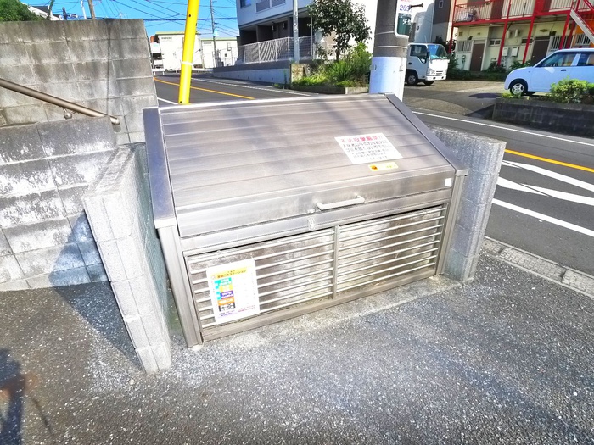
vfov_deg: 56.8
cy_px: 222
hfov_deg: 71.6
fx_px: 412
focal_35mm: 24
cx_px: 297
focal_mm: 5.1
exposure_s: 1/800
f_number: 4
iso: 400
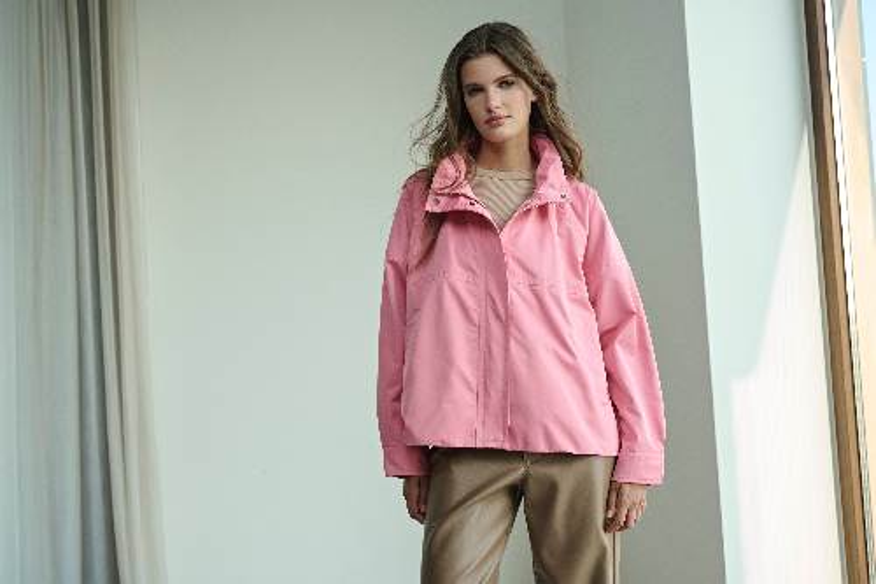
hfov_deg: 45.4
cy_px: 292
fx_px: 1046
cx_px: 438
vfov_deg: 31.2
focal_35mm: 43
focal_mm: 43
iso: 200
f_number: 4
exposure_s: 1/200
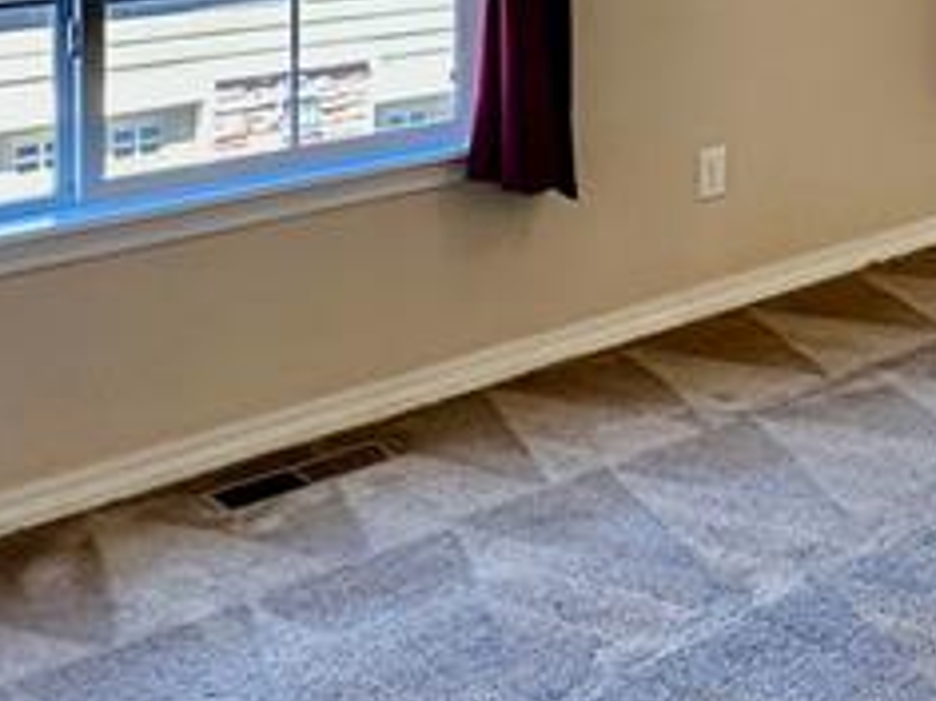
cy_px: -209
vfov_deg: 21.7
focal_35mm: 61
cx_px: 1235
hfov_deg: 26.6
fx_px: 1649
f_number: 2.2
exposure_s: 1/120
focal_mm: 2.22
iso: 160
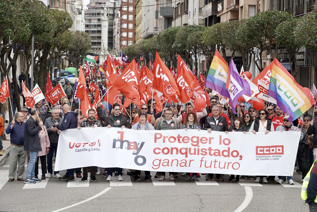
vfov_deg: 10.2
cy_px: 106
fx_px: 1189
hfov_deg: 15.2
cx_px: 158
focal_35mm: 135
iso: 1000
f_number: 9
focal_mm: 135
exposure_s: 1/640
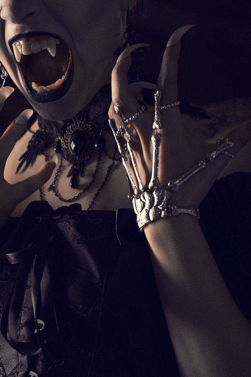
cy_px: 179
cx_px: 53
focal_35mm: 242
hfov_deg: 5.7
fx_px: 2528
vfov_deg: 8.5
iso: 800
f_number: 3
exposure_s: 1/250
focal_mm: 105
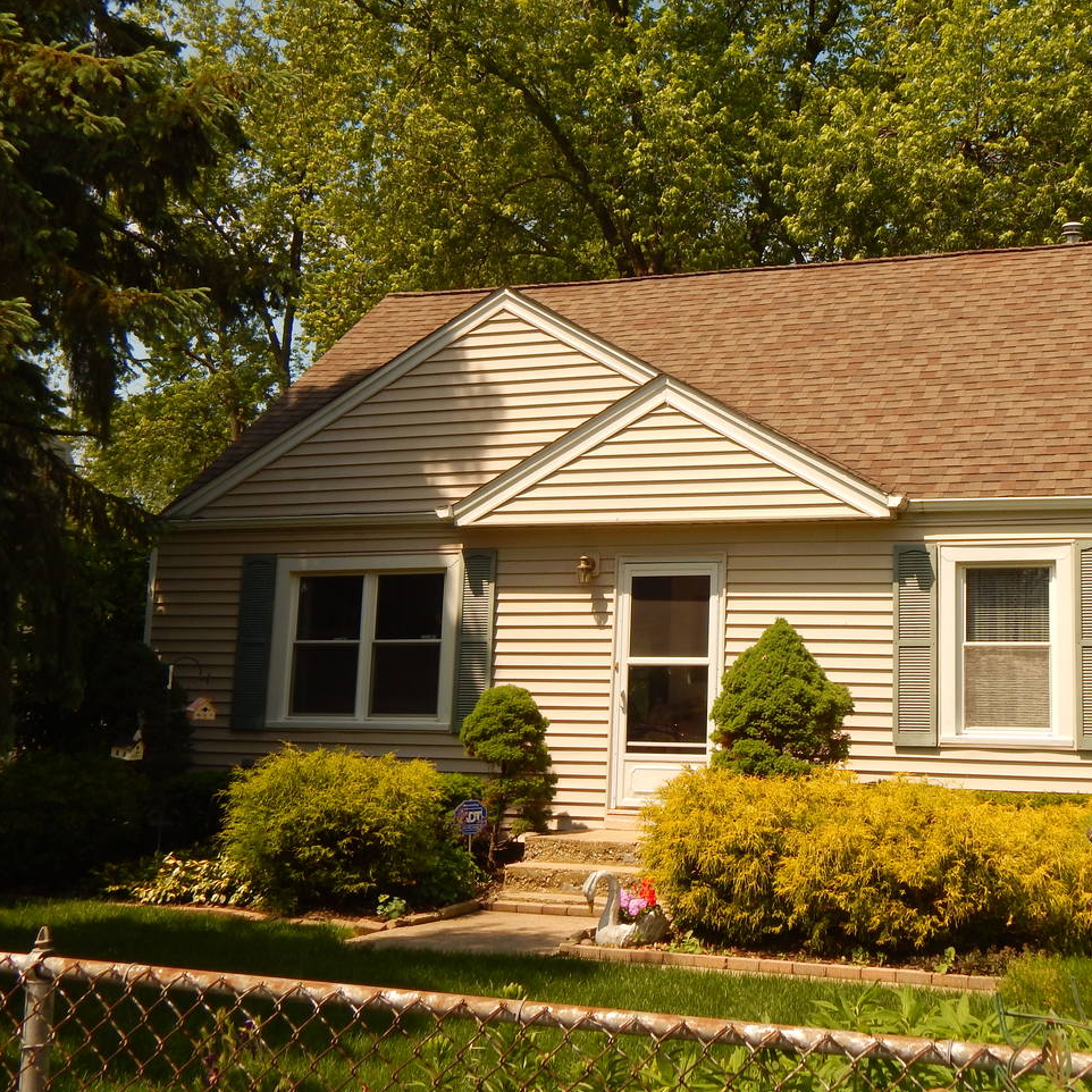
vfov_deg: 40.9
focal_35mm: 41
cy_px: 520
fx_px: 1463
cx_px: 771
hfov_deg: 40.2
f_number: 3.2
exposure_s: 1/1250
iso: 125
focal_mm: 5.6
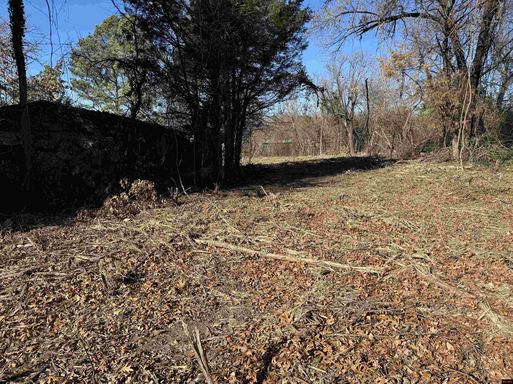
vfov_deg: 56.8
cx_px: 256
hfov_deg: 71.6
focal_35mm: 24
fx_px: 356
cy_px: 192
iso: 80
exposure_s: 1/2959
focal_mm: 6.76
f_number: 1.78
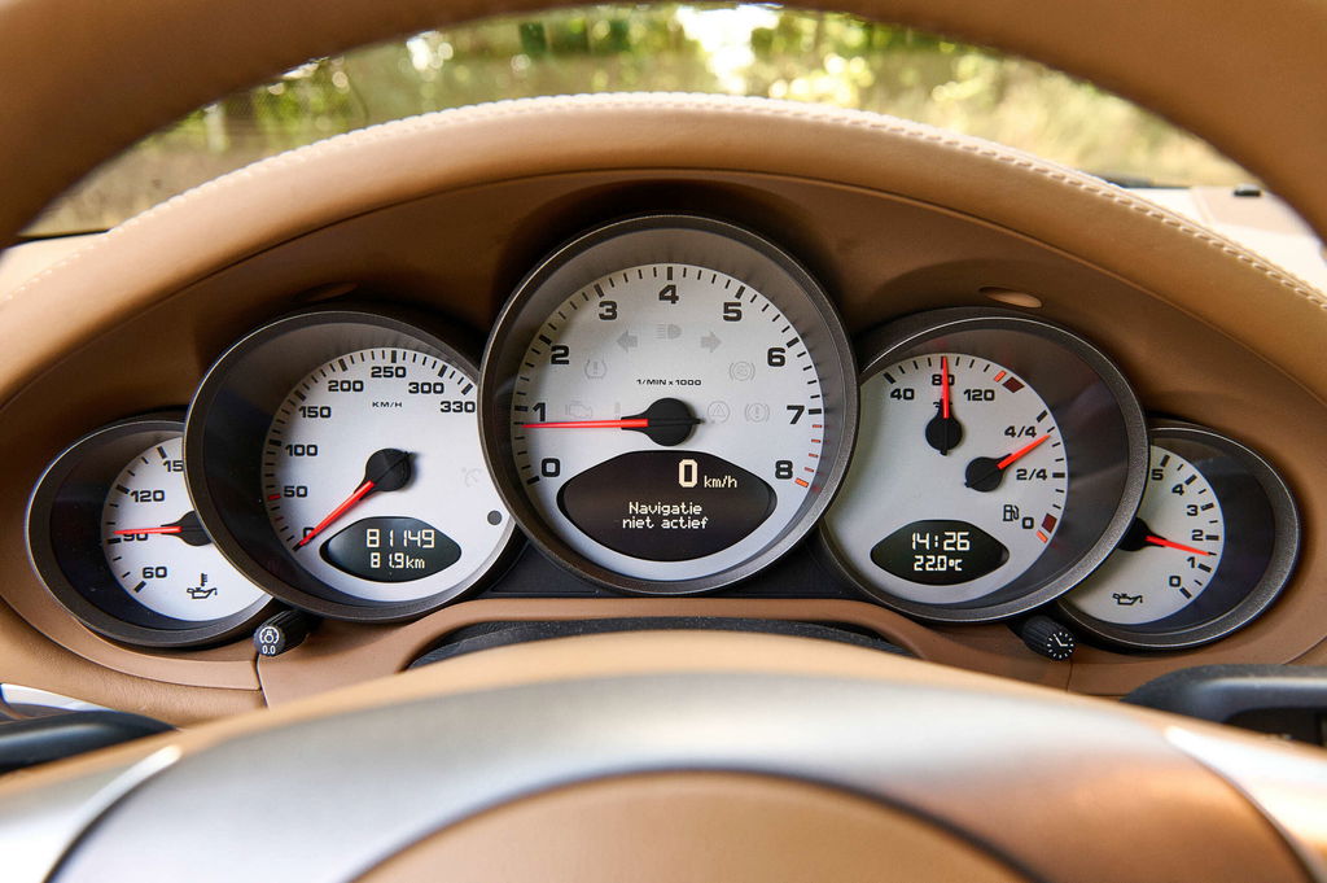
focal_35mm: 29
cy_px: 442
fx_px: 1068
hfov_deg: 63.7
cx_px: 664
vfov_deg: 44.9
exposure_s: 1/125
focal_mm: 29
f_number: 6.3
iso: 1000
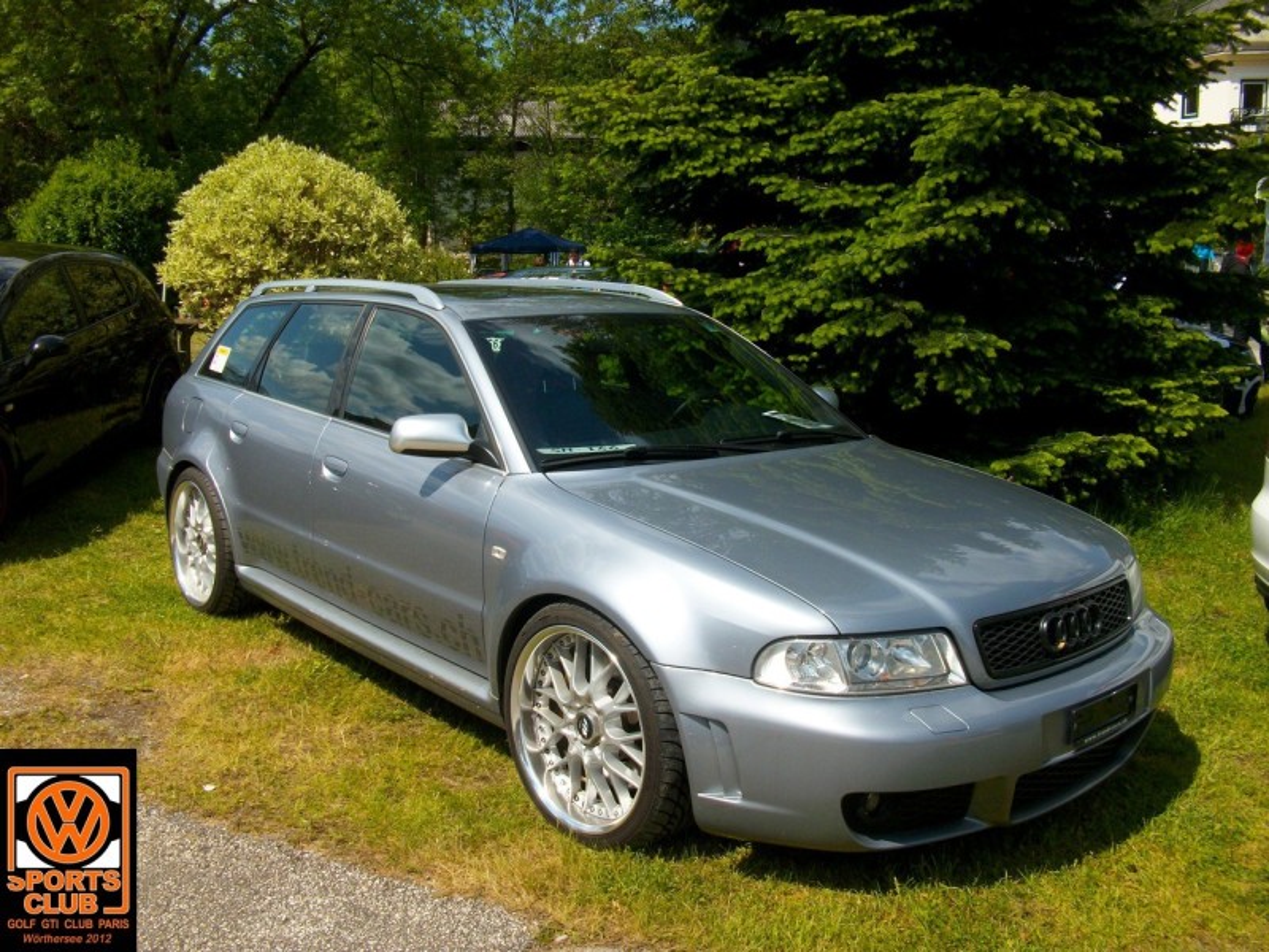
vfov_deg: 41.8
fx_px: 1246
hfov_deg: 54.0
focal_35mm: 34
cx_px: 634
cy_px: 476
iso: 80
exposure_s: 1/421
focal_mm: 5.7
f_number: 5.5
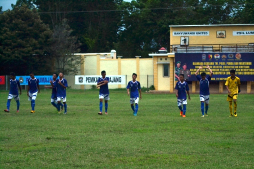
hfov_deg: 8.3
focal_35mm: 248
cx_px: 127
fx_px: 1747
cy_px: 84
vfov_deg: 5.6
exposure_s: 1/400
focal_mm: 165
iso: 800
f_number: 5
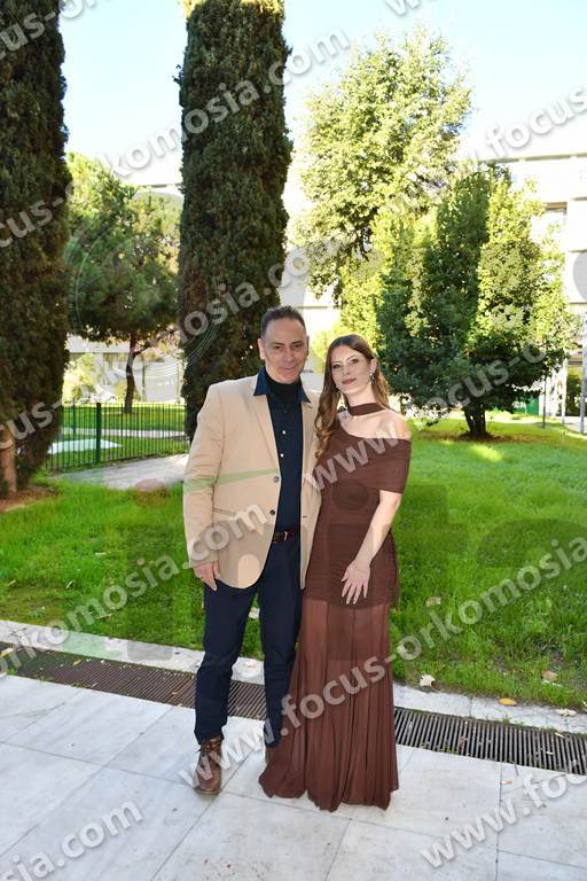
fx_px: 660
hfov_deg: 47.9
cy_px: 440
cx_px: 294
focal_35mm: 27
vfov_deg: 67.4
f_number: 5
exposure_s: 1/200
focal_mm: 18
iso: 320
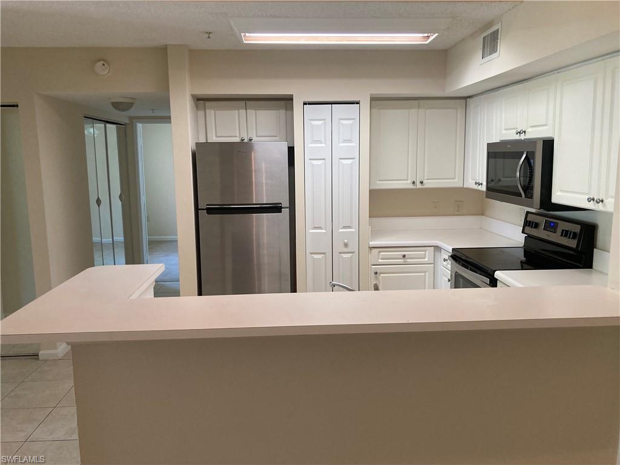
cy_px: 232
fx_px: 502
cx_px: 310
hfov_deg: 63.4
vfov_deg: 49.7
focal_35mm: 28
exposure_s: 1/60
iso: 125
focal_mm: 3.99
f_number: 1.8
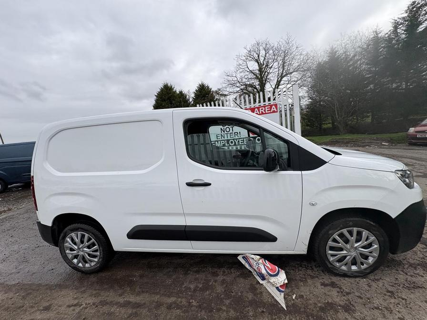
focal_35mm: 14
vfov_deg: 85.7
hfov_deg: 102.1
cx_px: 214
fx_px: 173
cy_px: 160
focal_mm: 2.22
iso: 40
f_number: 2.2
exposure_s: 1/664
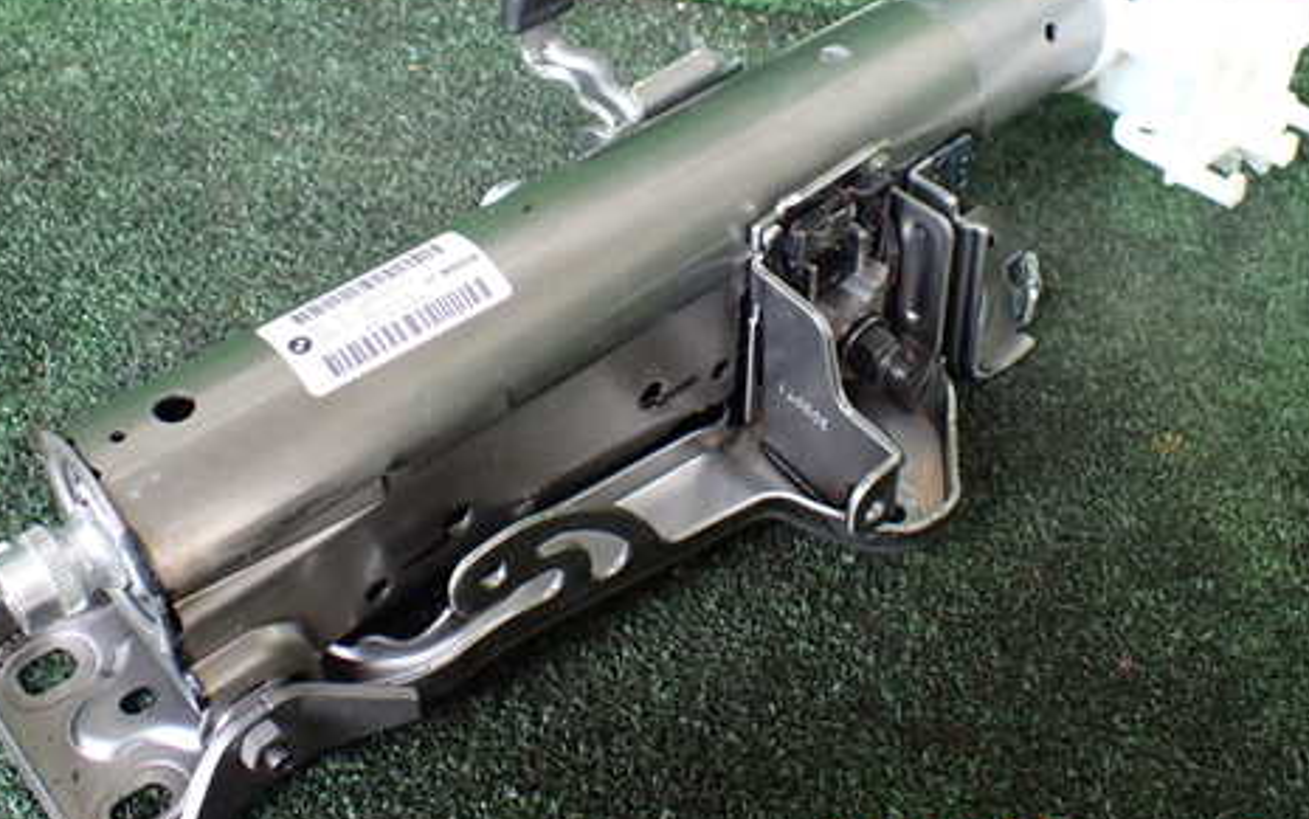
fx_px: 1463
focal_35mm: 41
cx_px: 622
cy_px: 253
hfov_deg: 48.2
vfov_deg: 31.0
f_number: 2.3
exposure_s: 1/125
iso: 800
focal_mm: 5.4
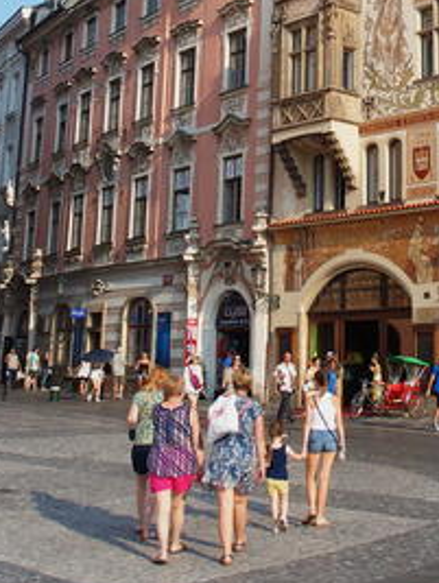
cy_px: 142
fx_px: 995
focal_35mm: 59
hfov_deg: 24.6
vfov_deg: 32.0
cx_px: 321
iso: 100
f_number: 3.5
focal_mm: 7.4
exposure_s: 1/640
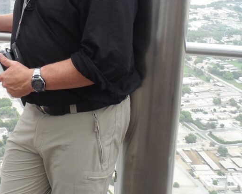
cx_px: -24
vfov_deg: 20.9
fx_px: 509
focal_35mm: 71
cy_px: 1
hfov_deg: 24.9
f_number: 3.4
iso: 80
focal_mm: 5.3
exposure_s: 1/250
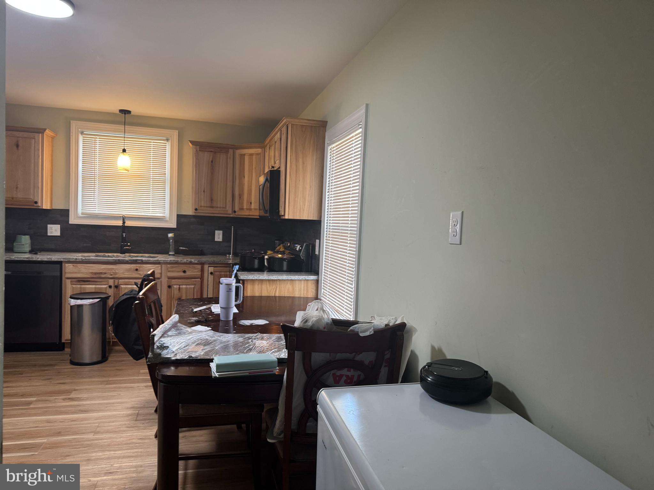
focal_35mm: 24
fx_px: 453
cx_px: 327
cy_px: 245
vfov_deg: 56.8
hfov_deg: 71.6
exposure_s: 1/60
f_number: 1.78
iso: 250
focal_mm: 6.76
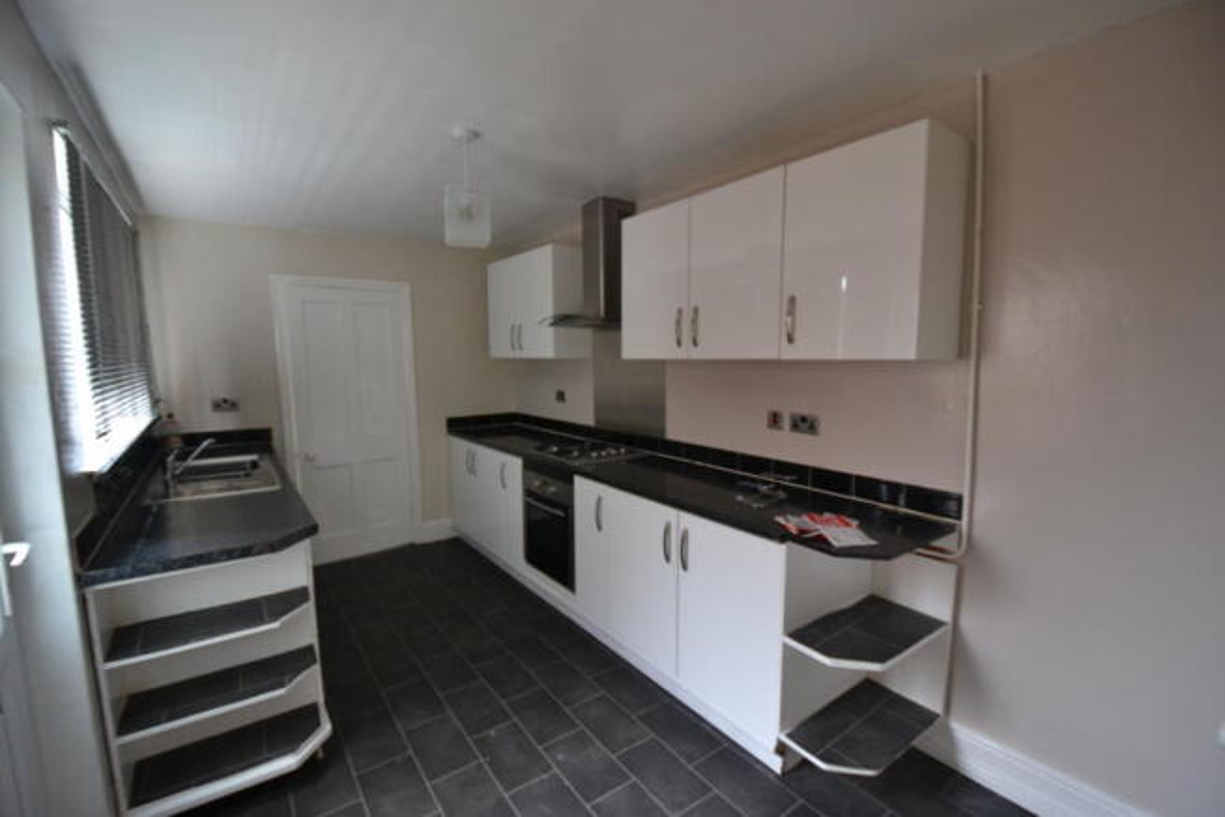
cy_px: 408
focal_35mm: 15
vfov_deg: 77.4
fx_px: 510
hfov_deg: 100.4
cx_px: 612
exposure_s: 1/50
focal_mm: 10
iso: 800
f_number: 3.5
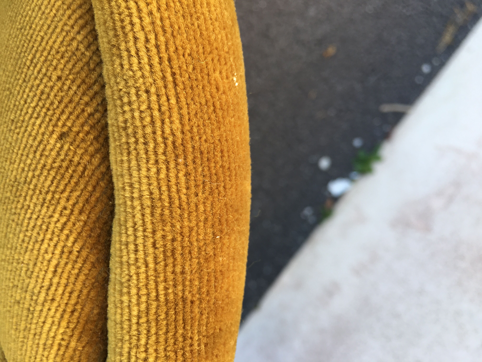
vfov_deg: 48.2
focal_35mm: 29
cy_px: 181
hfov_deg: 61.7
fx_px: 404
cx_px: 241
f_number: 2.2
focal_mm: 4.15
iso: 25
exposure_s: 1/109
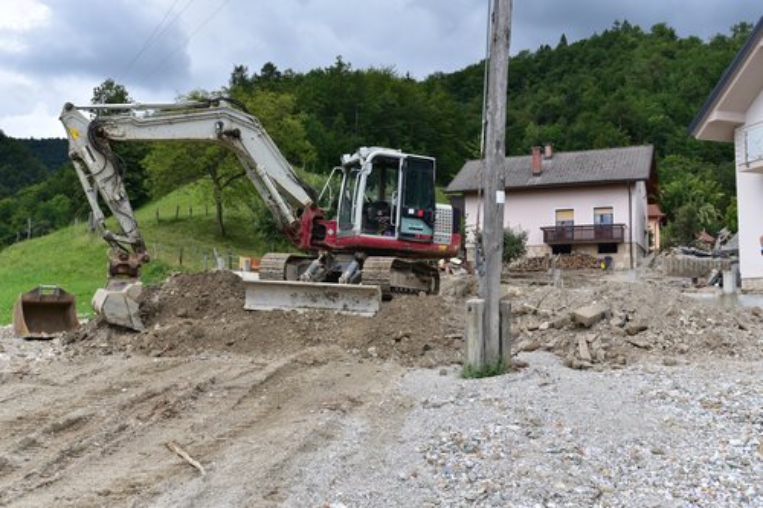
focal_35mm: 35
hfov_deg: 54.5
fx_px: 742
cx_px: 382
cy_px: 254
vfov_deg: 37.8
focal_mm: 35
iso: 320
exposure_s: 1/1250
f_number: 5.6
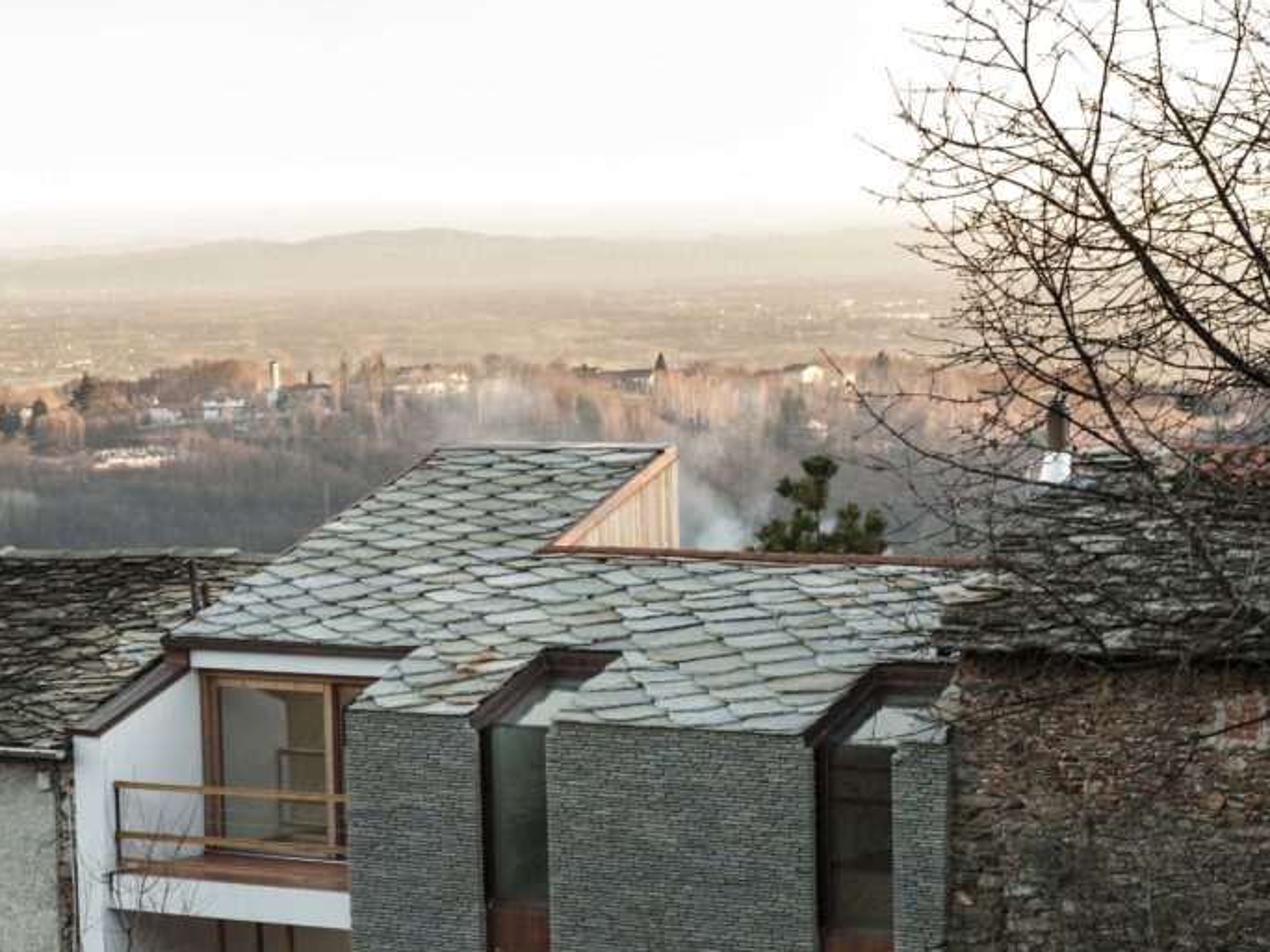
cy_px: 628
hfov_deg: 18.1
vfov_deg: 13.7
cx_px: 382
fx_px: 3962
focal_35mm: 108
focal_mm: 50
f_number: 5
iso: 400
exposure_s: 1/200
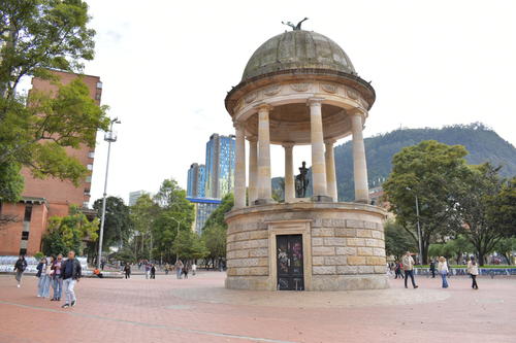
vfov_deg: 47.9
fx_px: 387
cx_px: 258
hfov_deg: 67.4
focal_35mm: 27
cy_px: 172
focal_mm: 18
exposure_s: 1/500
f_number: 5.6
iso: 250
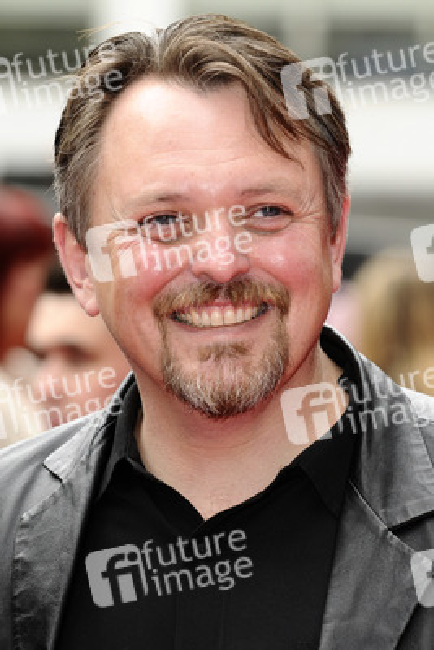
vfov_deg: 8.9
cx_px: 217
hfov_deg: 5.9
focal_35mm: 232
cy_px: 325
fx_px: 4200
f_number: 5.6
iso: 320
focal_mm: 155
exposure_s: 1/250
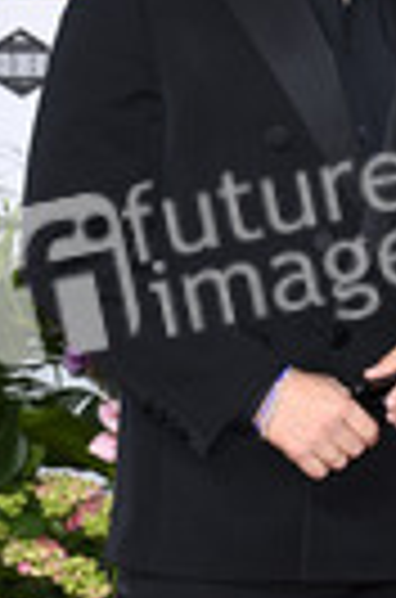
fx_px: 3101
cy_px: 486
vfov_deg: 11.0
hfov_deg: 7.3
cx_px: 328
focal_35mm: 187
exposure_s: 1/250
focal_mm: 62
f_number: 5.6
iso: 500
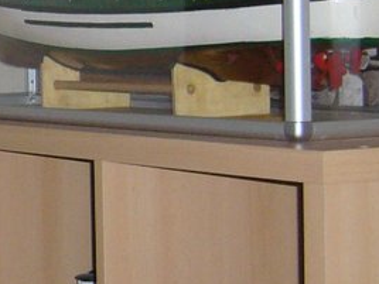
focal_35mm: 157
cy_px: 99
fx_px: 1719
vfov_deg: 9.4
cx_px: -205
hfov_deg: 12.0
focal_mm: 5.8
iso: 160
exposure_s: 1/30
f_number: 2.8
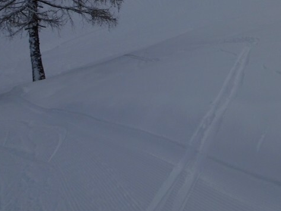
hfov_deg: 33.3
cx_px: 289
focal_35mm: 52
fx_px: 422
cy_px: -10
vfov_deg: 26.2
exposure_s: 1/2000
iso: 80
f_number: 3.5
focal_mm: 4.1
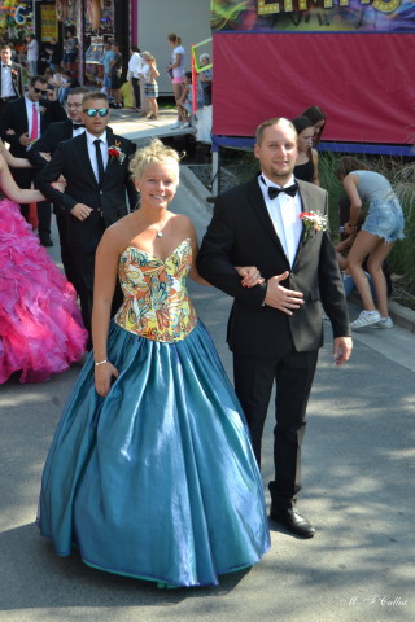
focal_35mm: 69
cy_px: 311
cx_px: 208
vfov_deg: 29.2
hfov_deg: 19.7
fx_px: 1193
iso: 110
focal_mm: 46
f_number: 5.6
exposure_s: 1/125
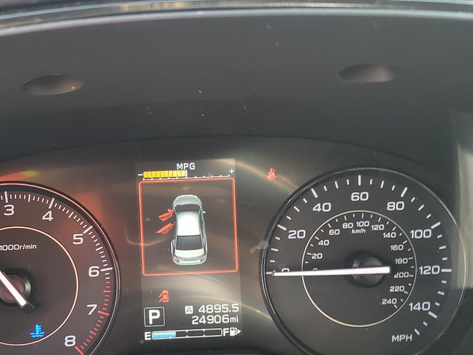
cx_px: 158
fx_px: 574
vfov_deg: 34.1
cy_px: 237
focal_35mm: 42
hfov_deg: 44.1
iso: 64
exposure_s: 1/60.2
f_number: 1.5
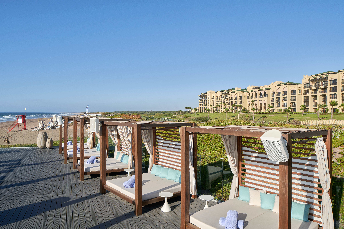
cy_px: 114
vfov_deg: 53.1
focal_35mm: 24
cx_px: 172
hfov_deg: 73.7
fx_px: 229
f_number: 11
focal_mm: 24
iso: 400
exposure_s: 1/640
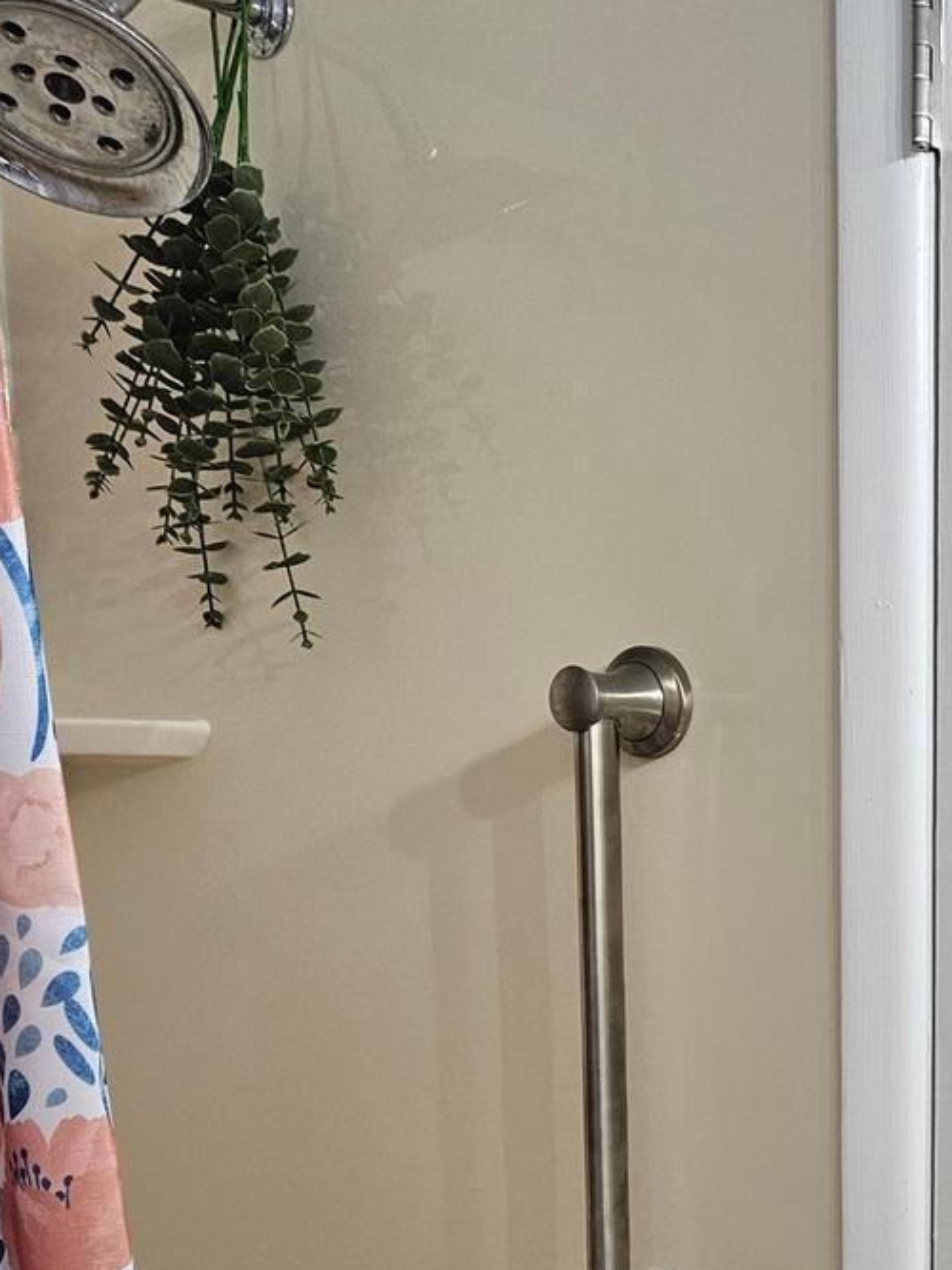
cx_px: 939
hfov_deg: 26.2
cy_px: 1112
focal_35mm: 53
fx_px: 1944
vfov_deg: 34.4
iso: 200
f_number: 1.8
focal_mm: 5.4
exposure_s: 1/120
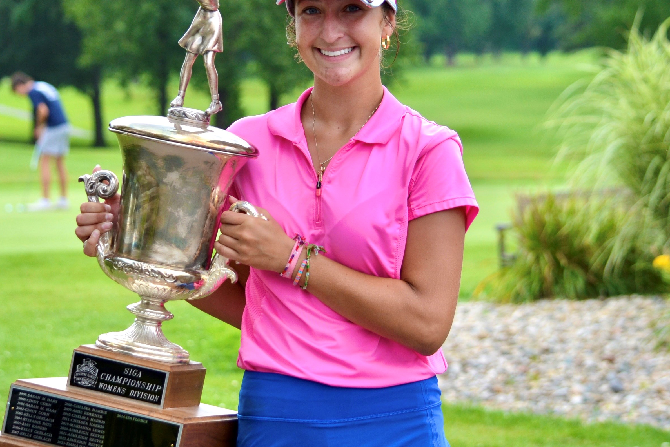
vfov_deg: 8.1
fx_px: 3164
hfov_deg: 12.1
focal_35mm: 170
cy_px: 231
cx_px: 313
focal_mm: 78
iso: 400
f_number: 4.8
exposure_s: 1/1000
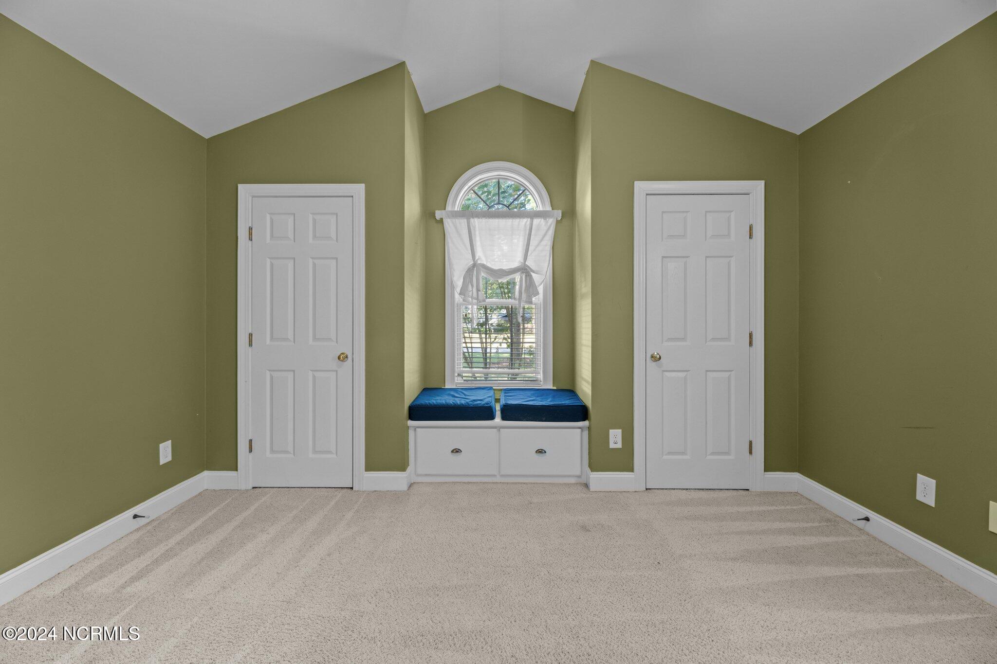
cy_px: 332
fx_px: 388
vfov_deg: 81.2
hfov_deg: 104.3
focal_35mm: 14
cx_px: 498
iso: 400
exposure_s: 2.5
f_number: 9
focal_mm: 14
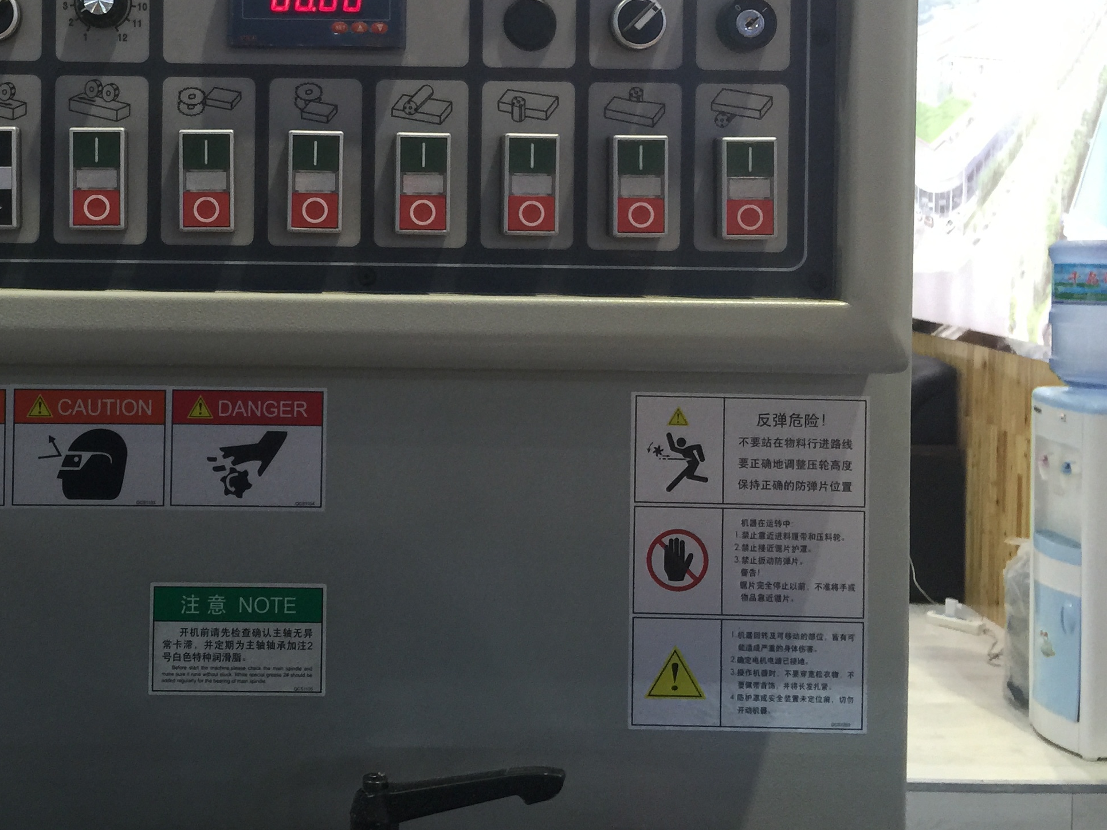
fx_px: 1567
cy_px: 201
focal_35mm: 49
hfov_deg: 38.0
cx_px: 291
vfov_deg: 29.2
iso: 64
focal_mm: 4.15
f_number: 2.2
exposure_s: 1/33
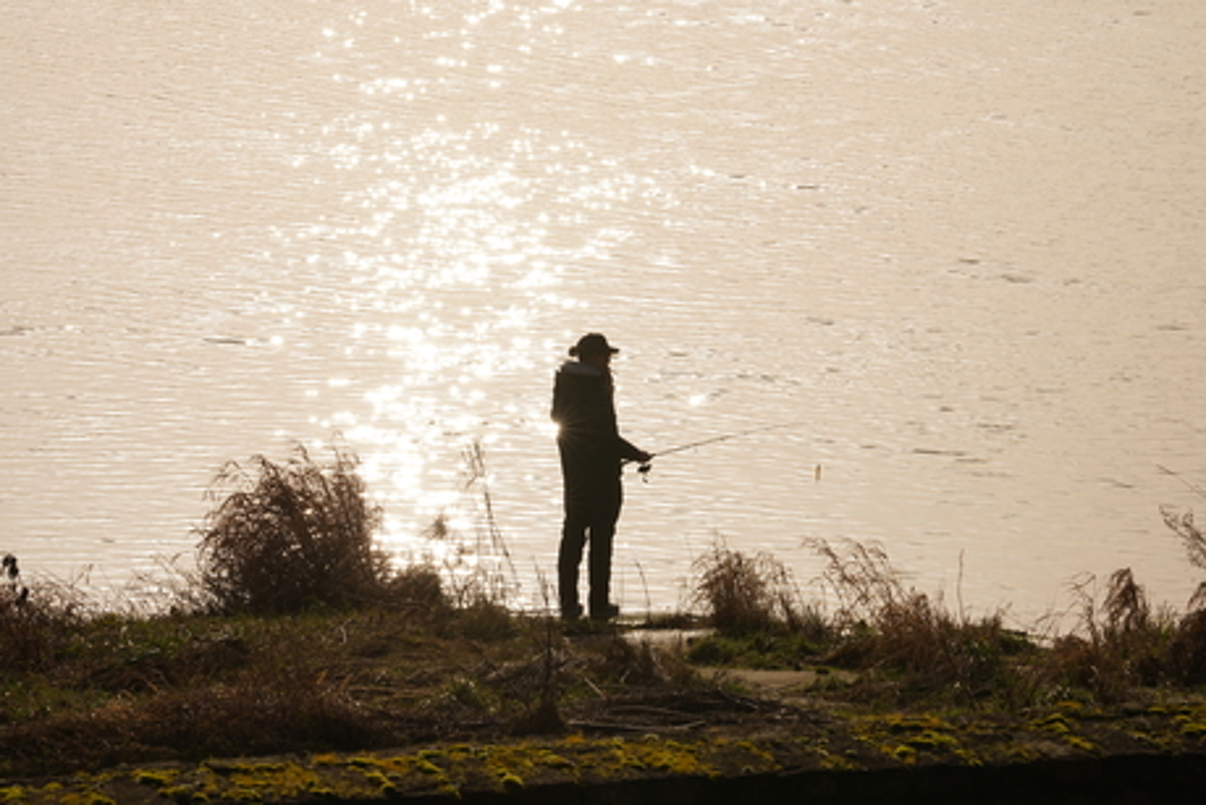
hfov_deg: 11.1
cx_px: 603
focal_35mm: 185
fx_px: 6199
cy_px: 402
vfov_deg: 7.4
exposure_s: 1/125
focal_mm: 185
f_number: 22
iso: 100
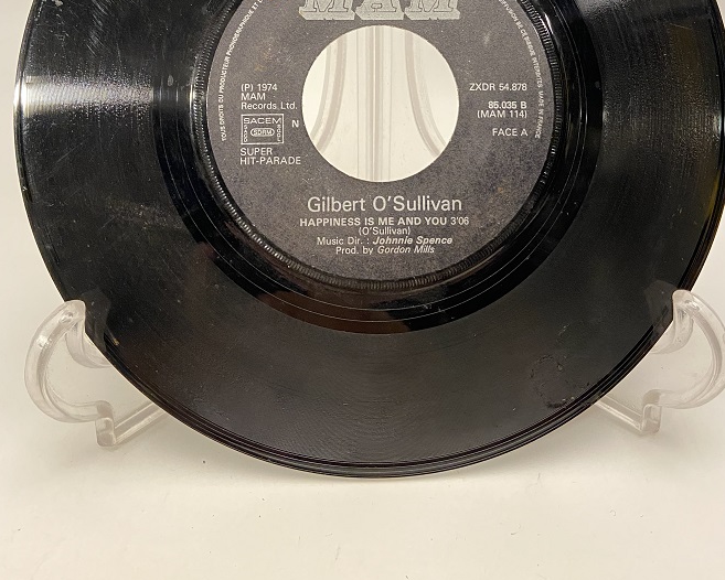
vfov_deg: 39.3
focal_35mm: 36
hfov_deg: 50.3
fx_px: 773
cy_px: 101
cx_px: 376
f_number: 1.8
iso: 400
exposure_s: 1/50
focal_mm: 4.25
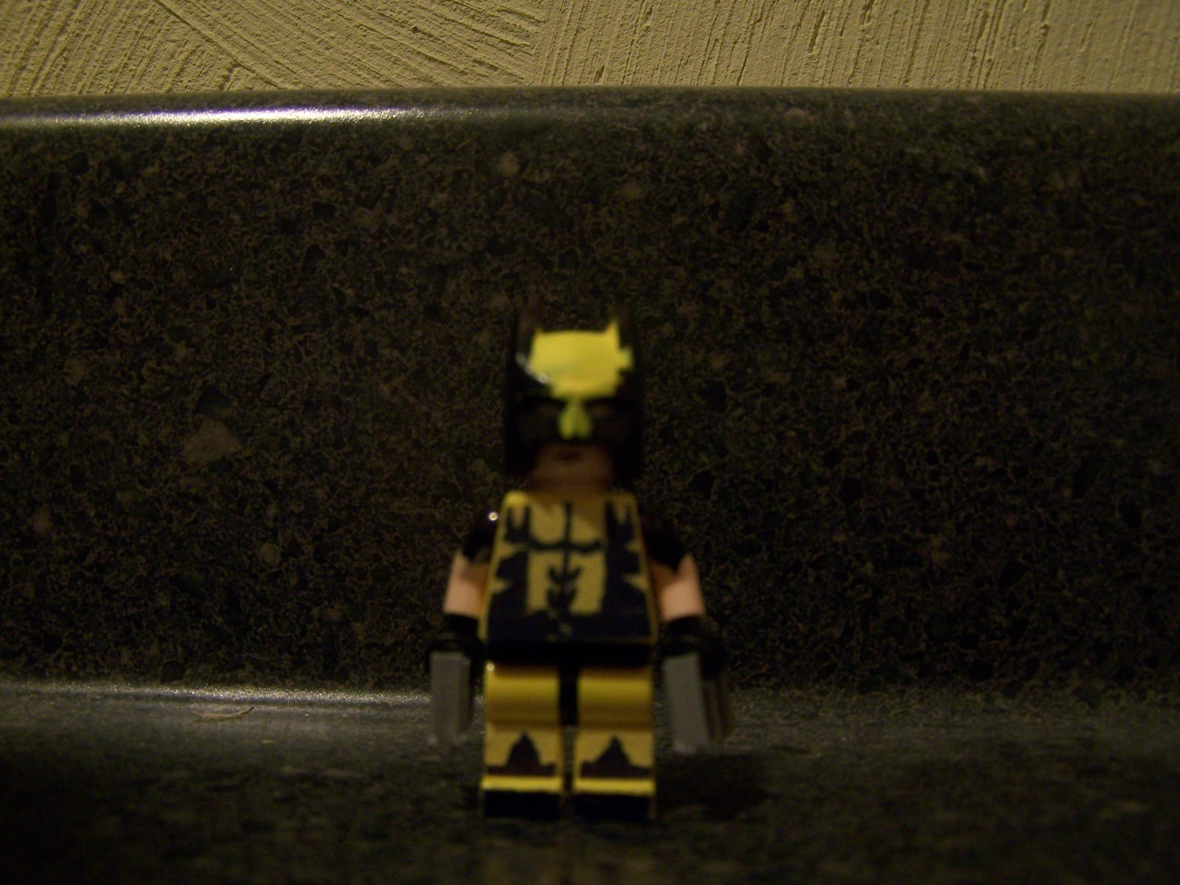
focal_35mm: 38
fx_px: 1295
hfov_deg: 49.0
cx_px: 590
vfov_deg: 37.7
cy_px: 442
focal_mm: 6.3
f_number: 2.8
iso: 160
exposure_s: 1/8
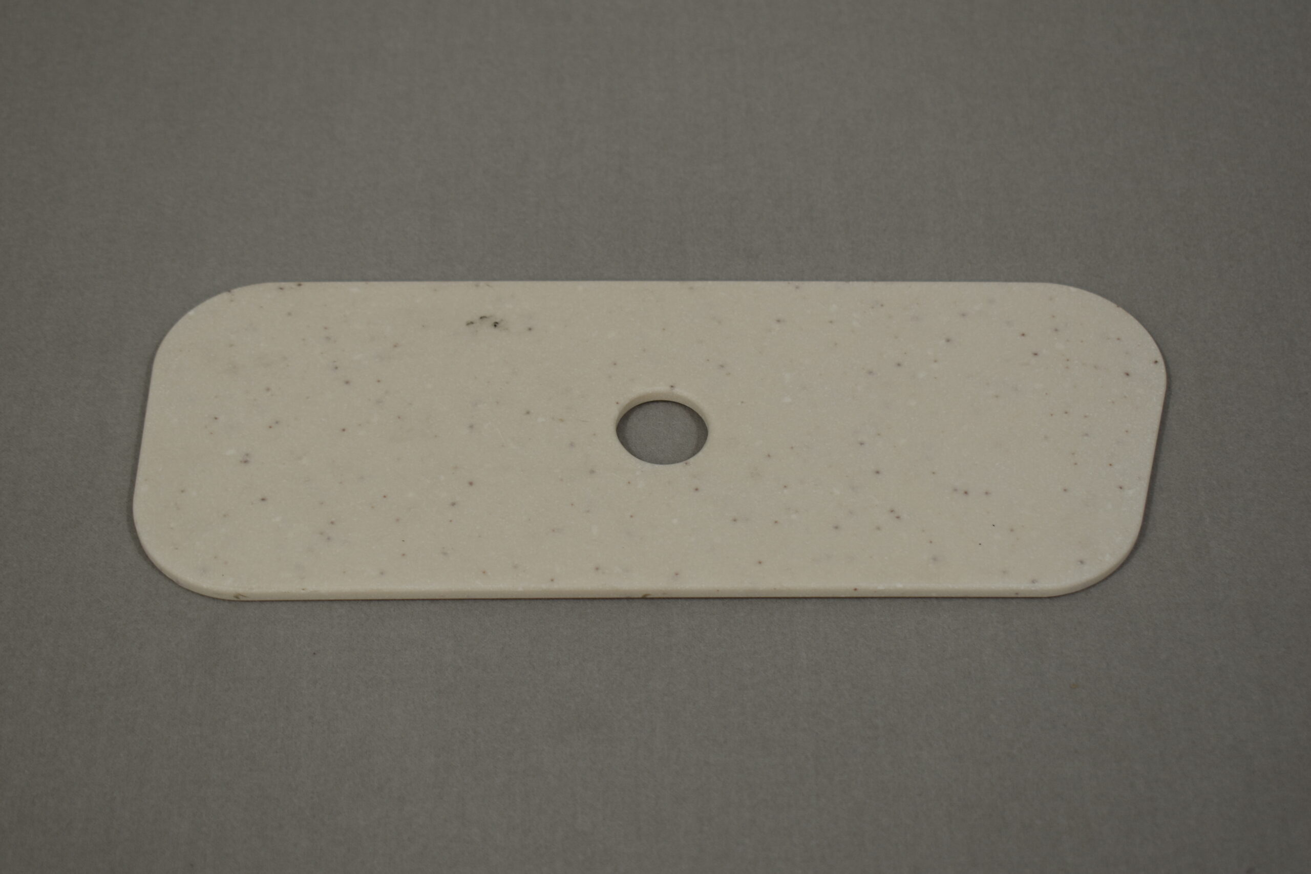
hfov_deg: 29.2
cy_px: 437
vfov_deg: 19.7
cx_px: 656
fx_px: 2513
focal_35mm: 69
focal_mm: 46
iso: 220
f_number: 5.6
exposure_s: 1/125
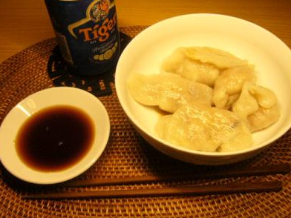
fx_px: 336
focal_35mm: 40
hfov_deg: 46.8
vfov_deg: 36.0
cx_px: 147
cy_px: 108
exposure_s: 1/100
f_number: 2.8
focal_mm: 5.8
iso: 200
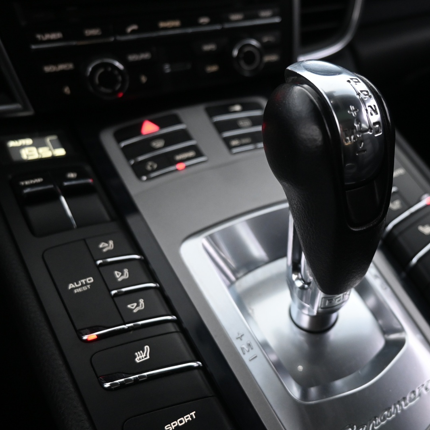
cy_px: 217
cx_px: 325
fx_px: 436
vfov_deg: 52.5
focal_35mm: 31
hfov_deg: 50.3
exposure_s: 1/25
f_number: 3.5
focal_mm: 16
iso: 1400
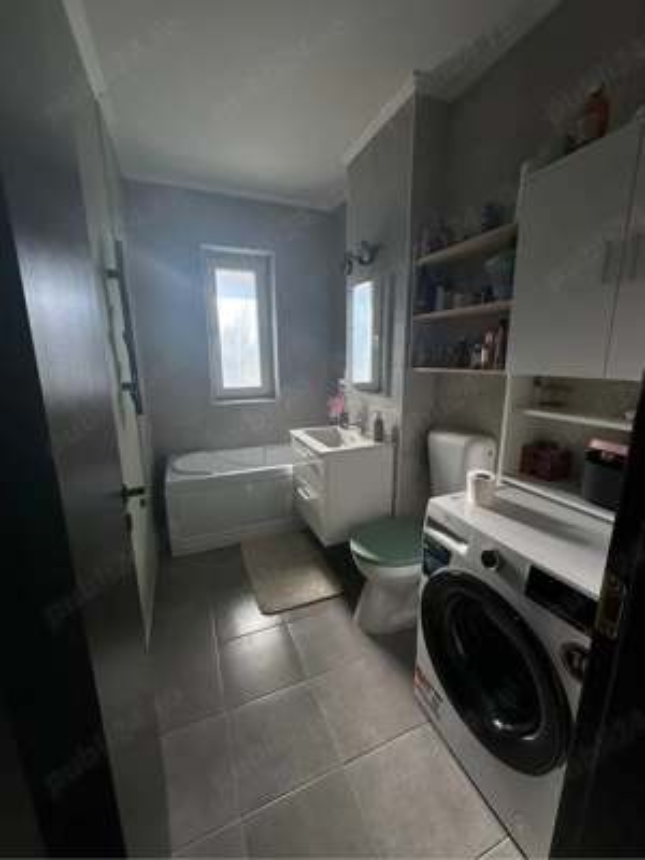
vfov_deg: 102.1
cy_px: 430
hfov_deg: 85.7
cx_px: 322
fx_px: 348
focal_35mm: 14
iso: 40
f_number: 2.2
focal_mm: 2.22
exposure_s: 1/310
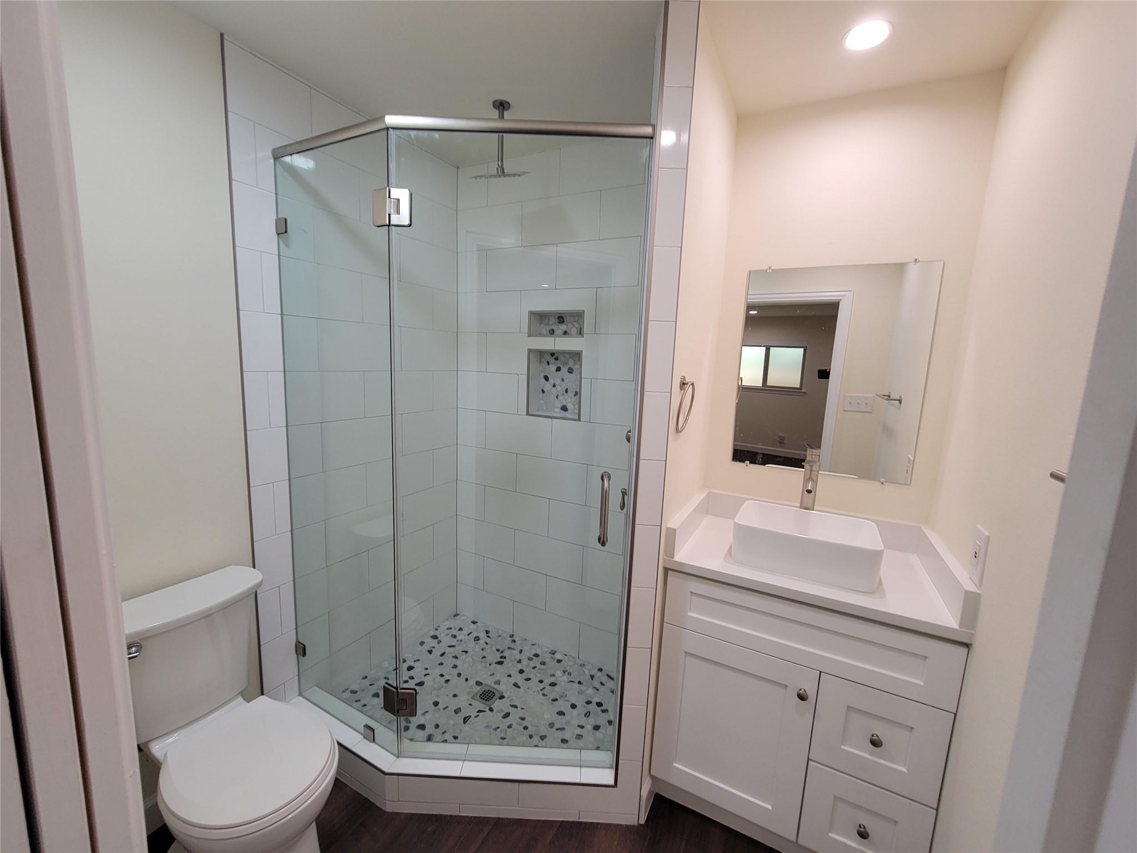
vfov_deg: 89.9
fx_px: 427
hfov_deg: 106.2
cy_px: 426
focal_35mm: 13
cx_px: 568
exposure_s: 1/60
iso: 100
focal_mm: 2.2
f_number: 2.2
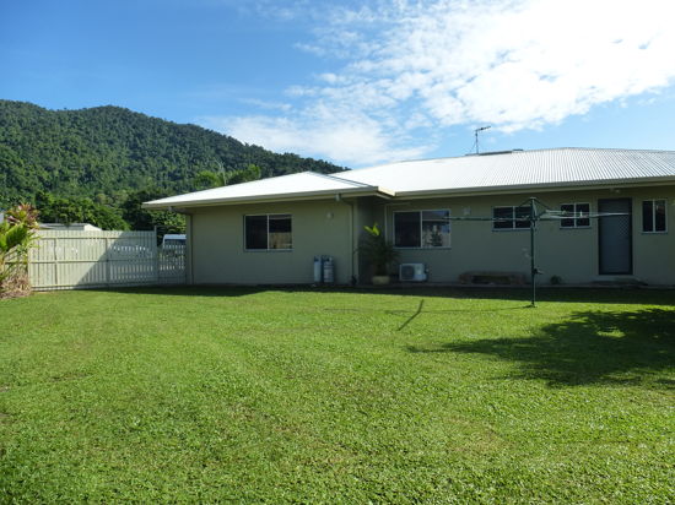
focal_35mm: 24
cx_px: 338
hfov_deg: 71.6
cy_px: 252
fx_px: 468
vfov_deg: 56.8
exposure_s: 1/640
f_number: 4
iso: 160
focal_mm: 4.3
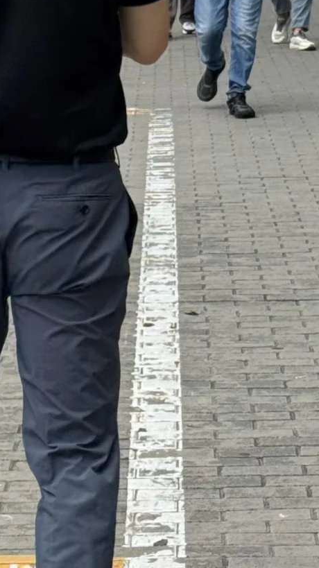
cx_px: 40
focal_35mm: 92
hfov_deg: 13.0
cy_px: 357
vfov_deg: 23.1
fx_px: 1385
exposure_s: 1/865
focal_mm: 6.76
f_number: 1.78
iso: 64
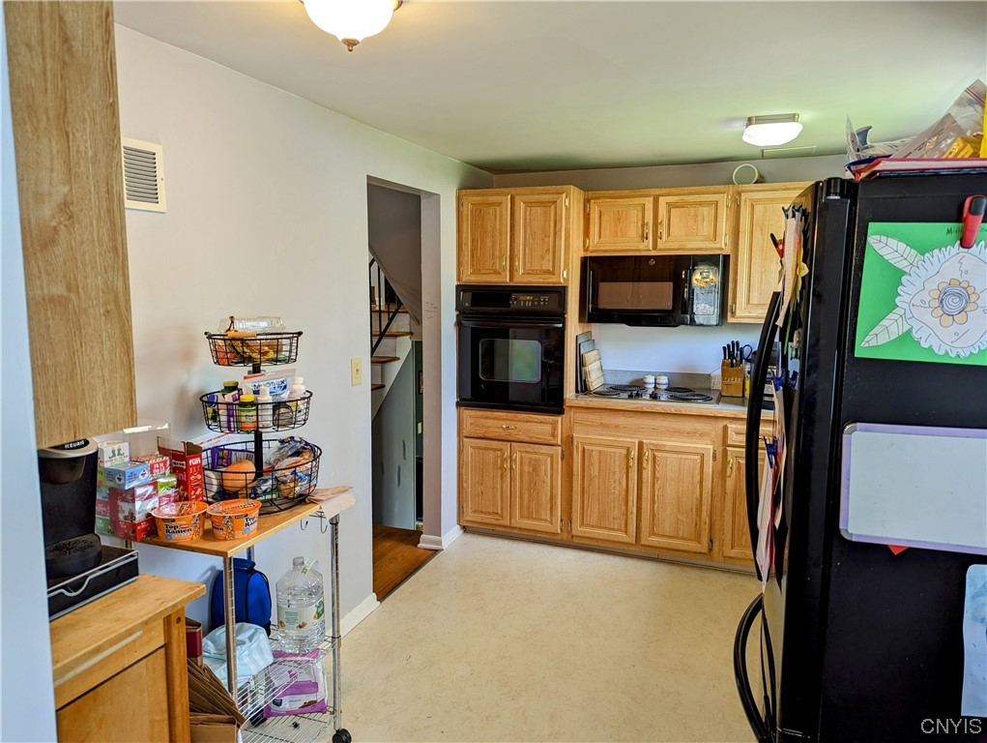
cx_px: 494
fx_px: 685
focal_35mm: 24
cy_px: 372
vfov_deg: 56.9
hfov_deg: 71.5
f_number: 1.85
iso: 57
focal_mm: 6.81
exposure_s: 1/30
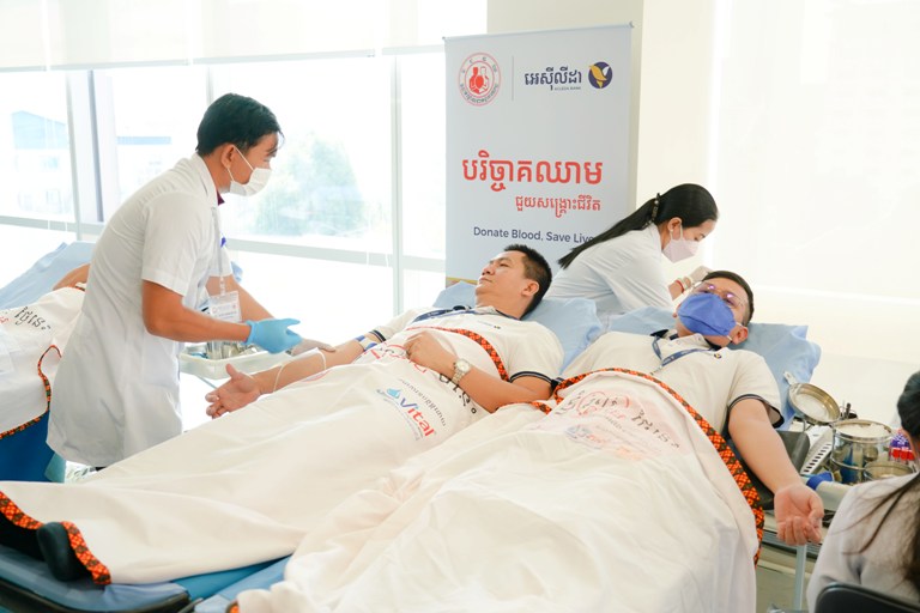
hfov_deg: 53.1
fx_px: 920
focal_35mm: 36
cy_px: 306
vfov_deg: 36.9
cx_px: 460
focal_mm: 36
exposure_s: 1/160
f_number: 4
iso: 320
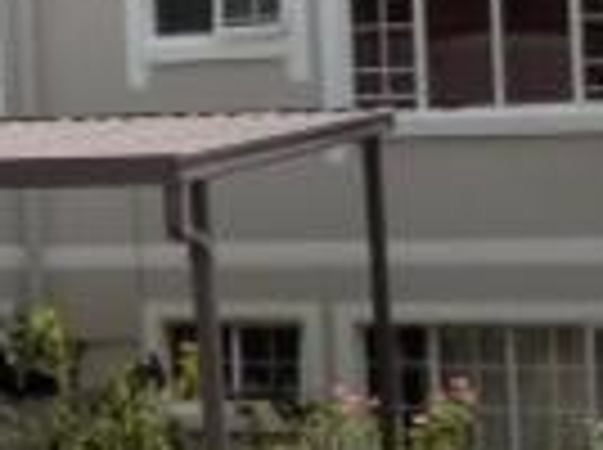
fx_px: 2747
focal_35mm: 158
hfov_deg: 11.7
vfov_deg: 9.3
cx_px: -450
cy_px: 108
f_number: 2.4
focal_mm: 3.3
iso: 25
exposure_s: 1/1054
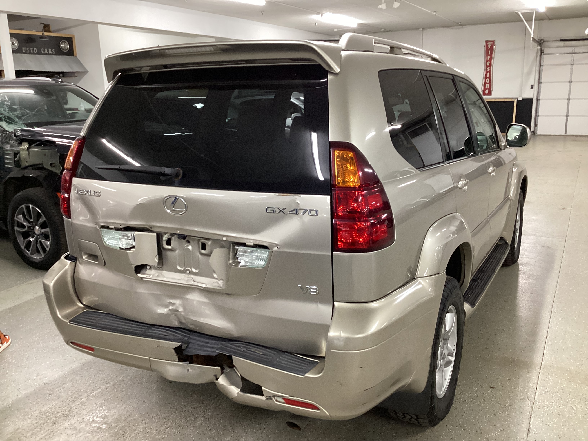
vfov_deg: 45.4
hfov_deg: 58.4
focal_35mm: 31
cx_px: 294
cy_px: 220
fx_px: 527
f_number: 2.4
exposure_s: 1/40
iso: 250
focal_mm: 3.3
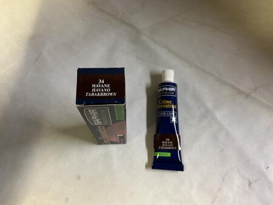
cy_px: 102
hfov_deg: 61.6
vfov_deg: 48.3
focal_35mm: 29
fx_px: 229
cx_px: 136
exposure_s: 1/50
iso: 160
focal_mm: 3
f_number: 1.8
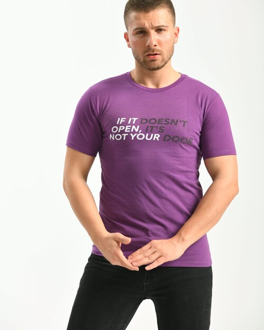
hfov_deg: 10.5
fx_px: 1435
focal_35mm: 147
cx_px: 132
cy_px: 160
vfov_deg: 13.1
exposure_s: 1/160
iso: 100
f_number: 5.6
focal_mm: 130
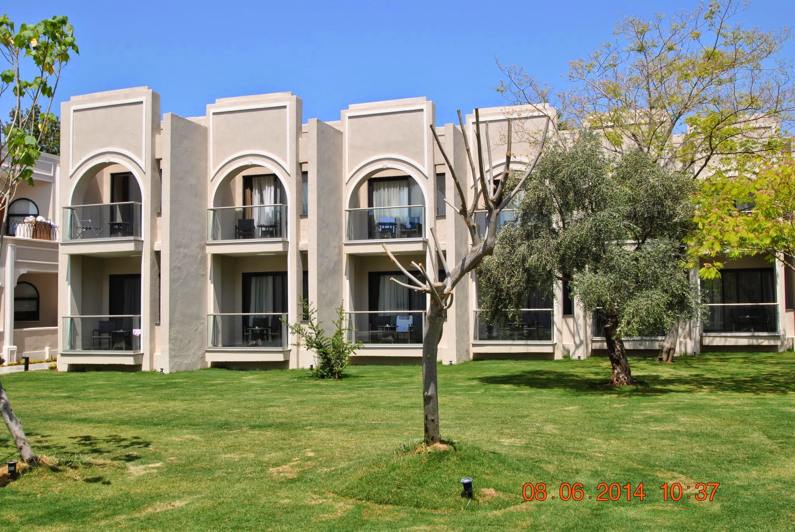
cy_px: 266
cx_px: 398
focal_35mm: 36
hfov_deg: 53.1
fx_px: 796
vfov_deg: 37.0
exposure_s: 1/250
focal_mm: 24
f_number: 8
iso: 100
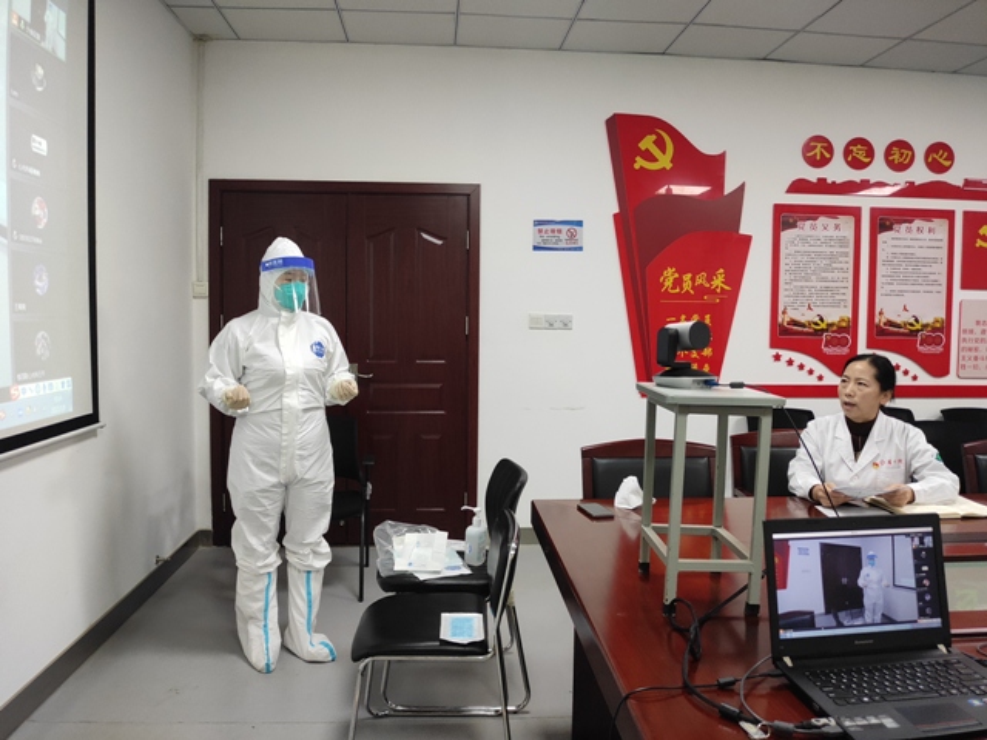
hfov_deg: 69.4
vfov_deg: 54.9
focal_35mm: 25
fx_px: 713
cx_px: 494
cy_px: 370
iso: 170
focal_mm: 5.43
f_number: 1.89
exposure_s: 1/33
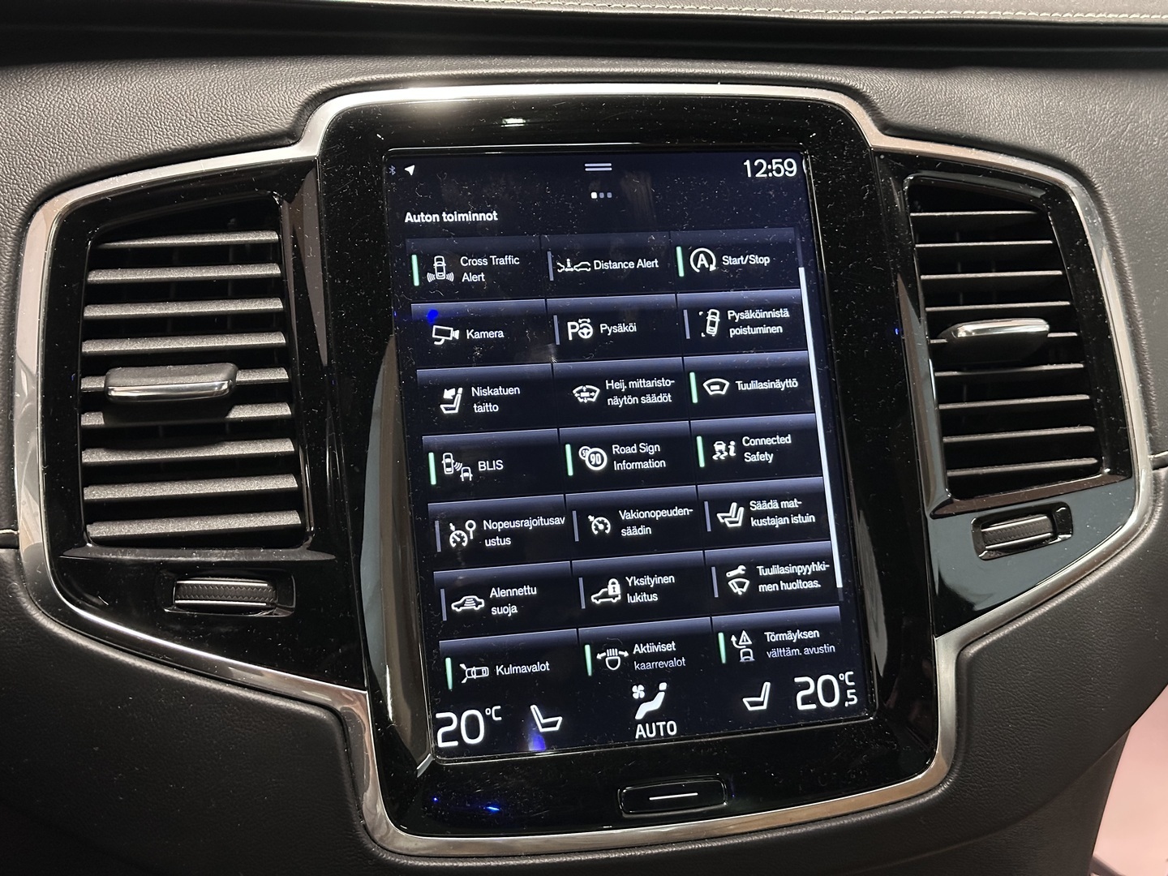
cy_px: 438
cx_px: 584
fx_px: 1620
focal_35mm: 48
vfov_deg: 30.3
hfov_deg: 39.7
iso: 640
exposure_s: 1/28
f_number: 1.78
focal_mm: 6.86
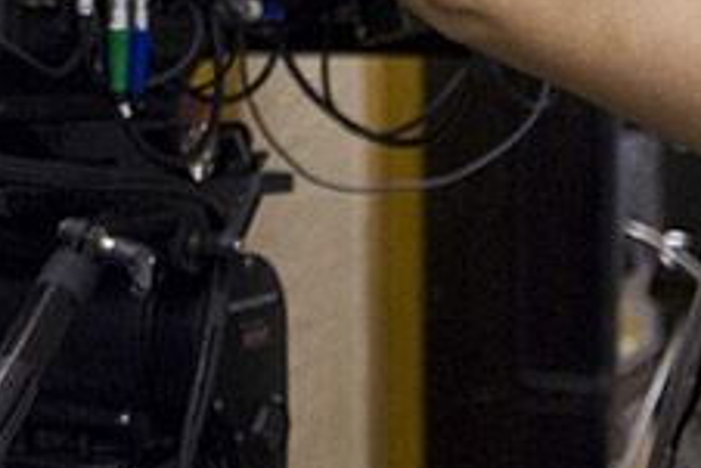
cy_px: -56
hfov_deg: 12.3
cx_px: -99
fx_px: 3200
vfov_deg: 8.3
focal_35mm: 164
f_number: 2.8
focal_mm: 45
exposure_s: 1/60
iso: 400
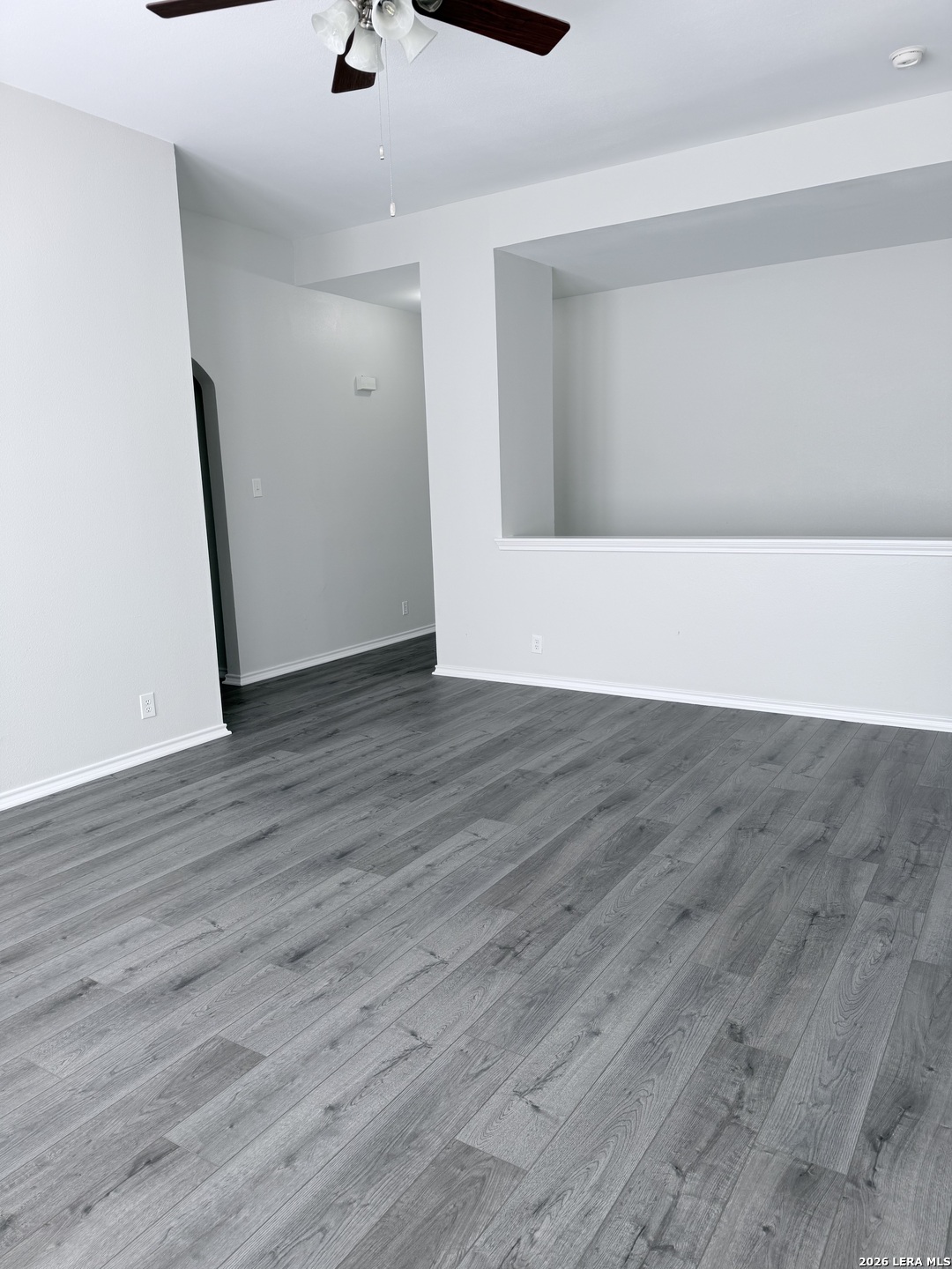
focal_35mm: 24
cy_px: 634
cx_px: 476
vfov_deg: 71.6
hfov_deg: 56.8
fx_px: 880
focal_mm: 6.76
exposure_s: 1/121
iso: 50
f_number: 1.78
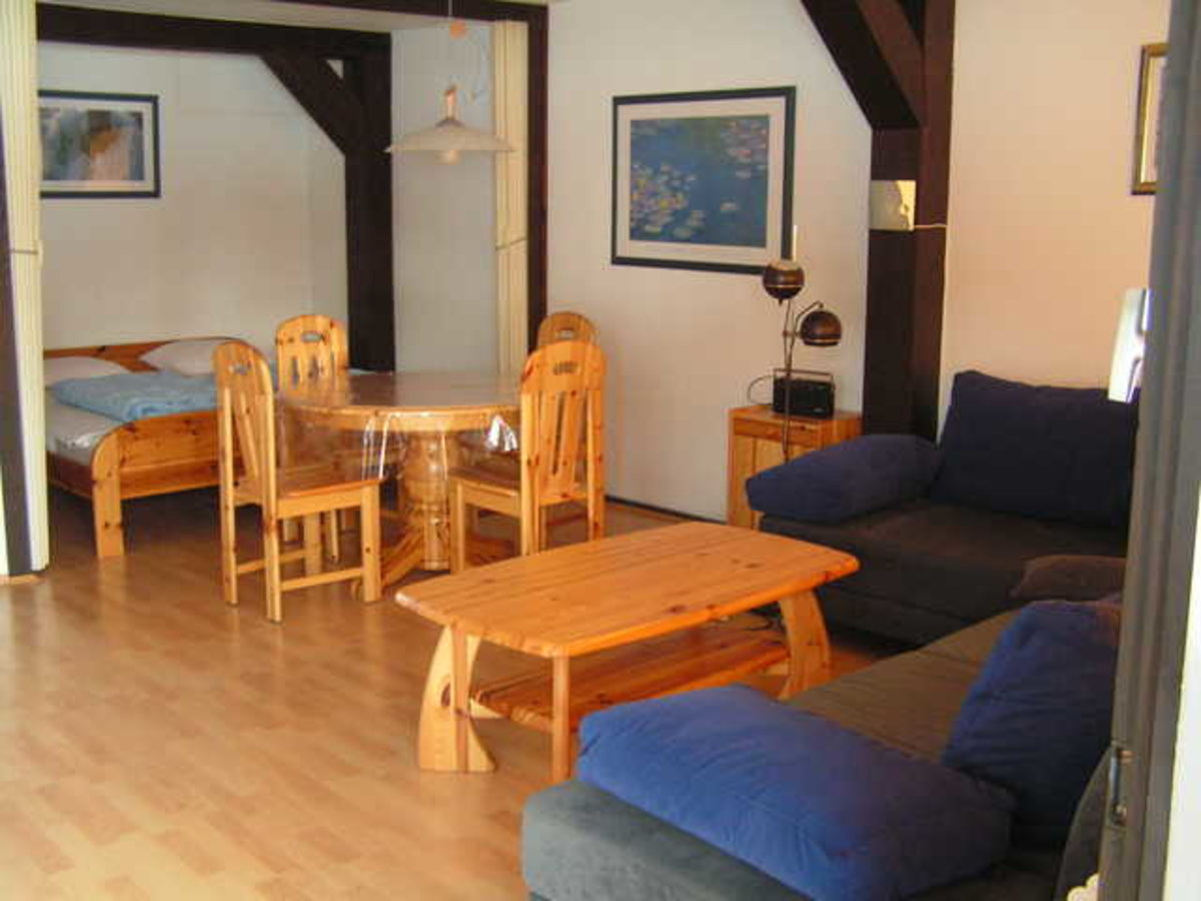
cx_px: 600
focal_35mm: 38
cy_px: 450
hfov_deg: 49.0
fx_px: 1318
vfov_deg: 37.7
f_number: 2.8
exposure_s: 1/30
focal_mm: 6.3
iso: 200
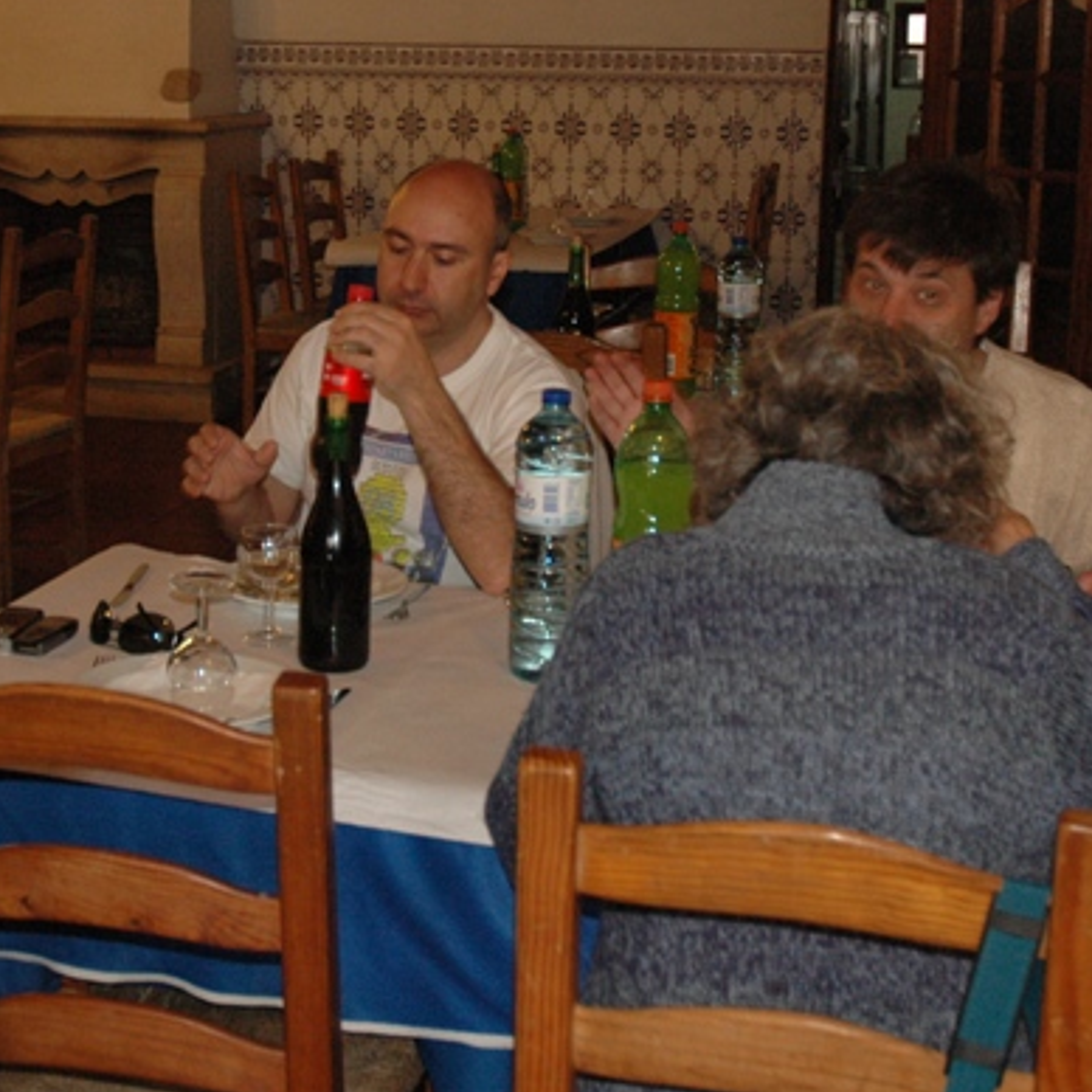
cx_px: 355
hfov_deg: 27.1
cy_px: 357
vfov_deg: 27.1
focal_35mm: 63
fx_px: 2248
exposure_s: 1/60
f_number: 4
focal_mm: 24
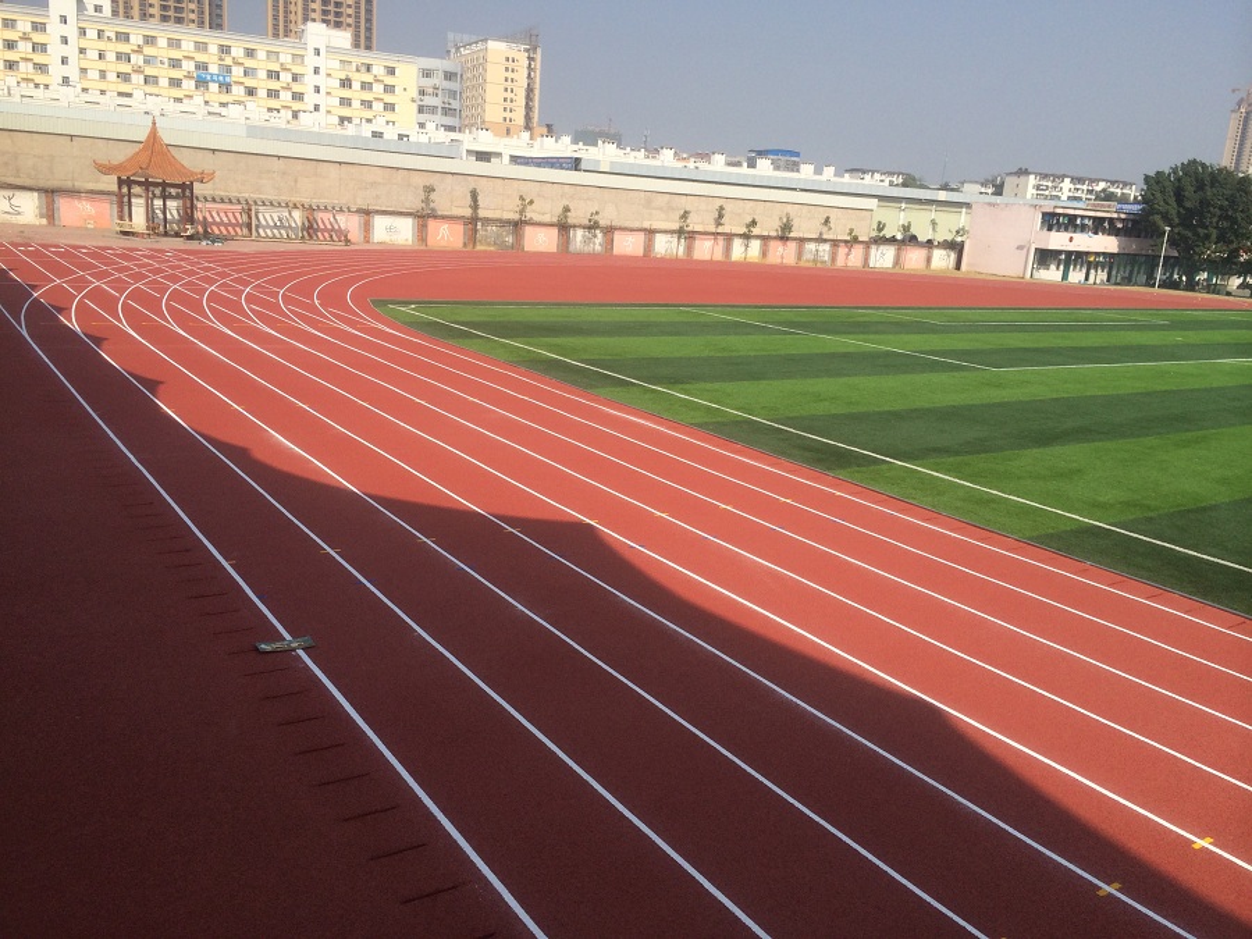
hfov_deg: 60.0
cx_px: 626
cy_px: 470
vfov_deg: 46.8
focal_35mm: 30
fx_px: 1085
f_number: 2.2
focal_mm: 4.12
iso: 40
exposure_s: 1/2283
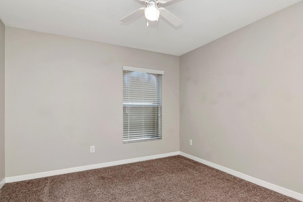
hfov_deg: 84.9
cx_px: 167
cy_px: 114
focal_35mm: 20
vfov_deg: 62.7
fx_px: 165
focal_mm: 11
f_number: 13
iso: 1000
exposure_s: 1/200
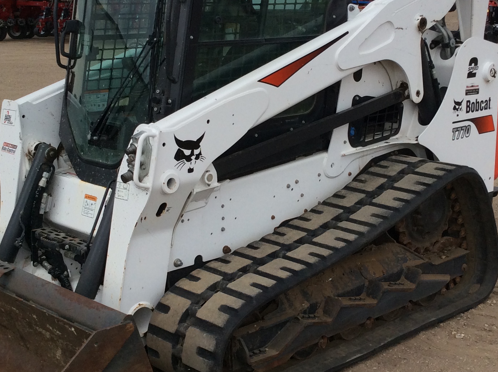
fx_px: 862
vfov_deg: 24.3
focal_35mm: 60
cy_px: 164
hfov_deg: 32.2
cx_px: 261
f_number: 2.4
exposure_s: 1/743
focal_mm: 3.3
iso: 32
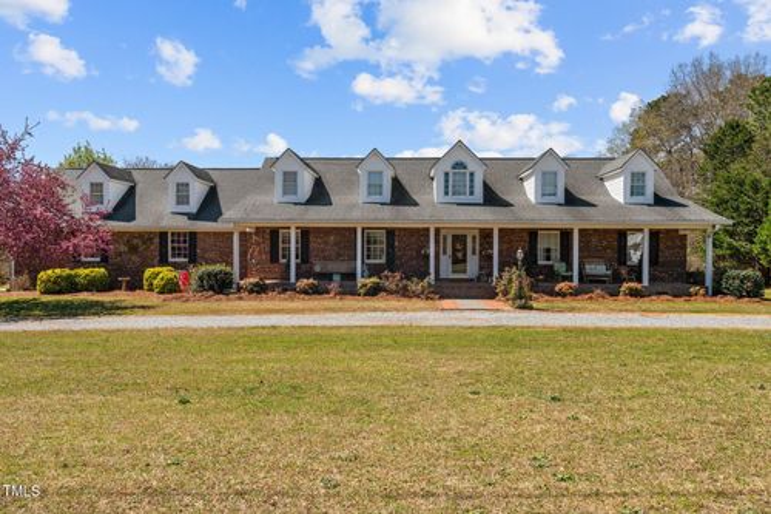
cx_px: 386
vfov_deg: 44.9
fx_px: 621
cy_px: 257
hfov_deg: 63.7
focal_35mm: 29
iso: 250
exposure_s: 1/500
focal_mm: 29
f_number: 8
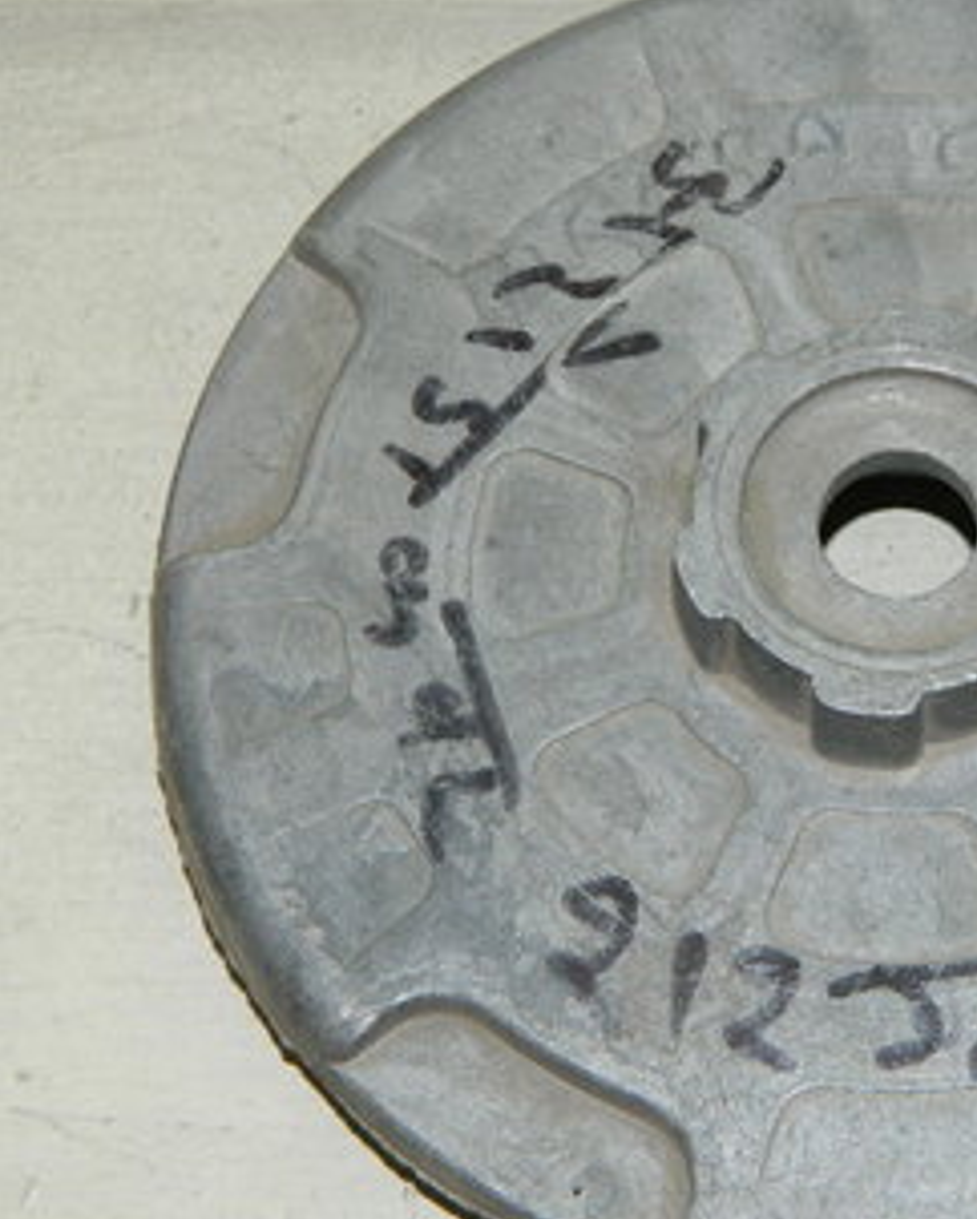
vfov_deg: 17.0
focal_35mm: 113
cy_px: 656
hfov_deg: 13.5
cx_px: 900
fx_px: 4080
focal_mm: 12.6
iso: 200
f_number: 4
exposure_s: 1/30
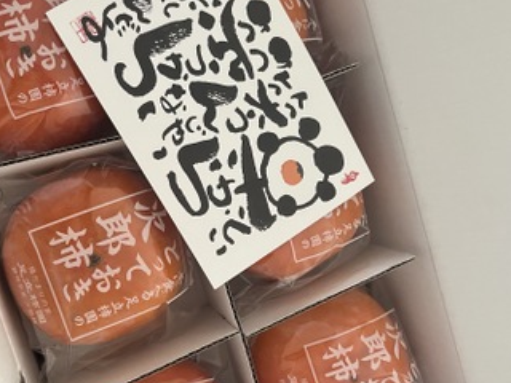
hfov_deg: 47.5
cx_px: 200
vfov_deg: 36.8
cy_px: 198
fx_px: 576
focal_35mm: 39
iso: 500
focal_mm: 5.1
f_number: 1.6
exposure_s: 1/46
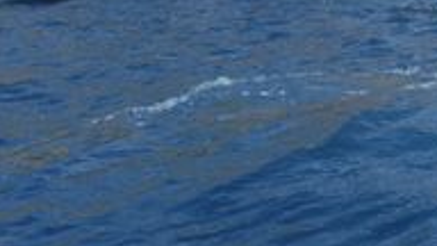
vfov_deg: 9.0
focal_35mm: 133
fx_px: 1541
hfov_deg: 15.9
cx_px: 426
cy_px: -48
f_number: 11
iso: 100
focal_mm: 13.2
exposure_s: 1/100
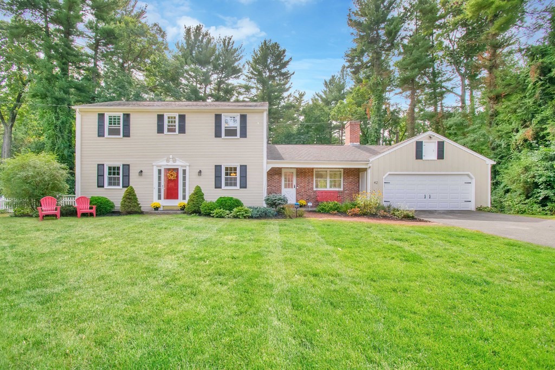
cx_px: 278
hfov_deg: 100.4
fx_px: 231
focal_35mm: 15
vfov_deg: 77.3
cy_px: 185
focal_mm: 10
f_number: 10
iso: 400
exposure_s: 1/250
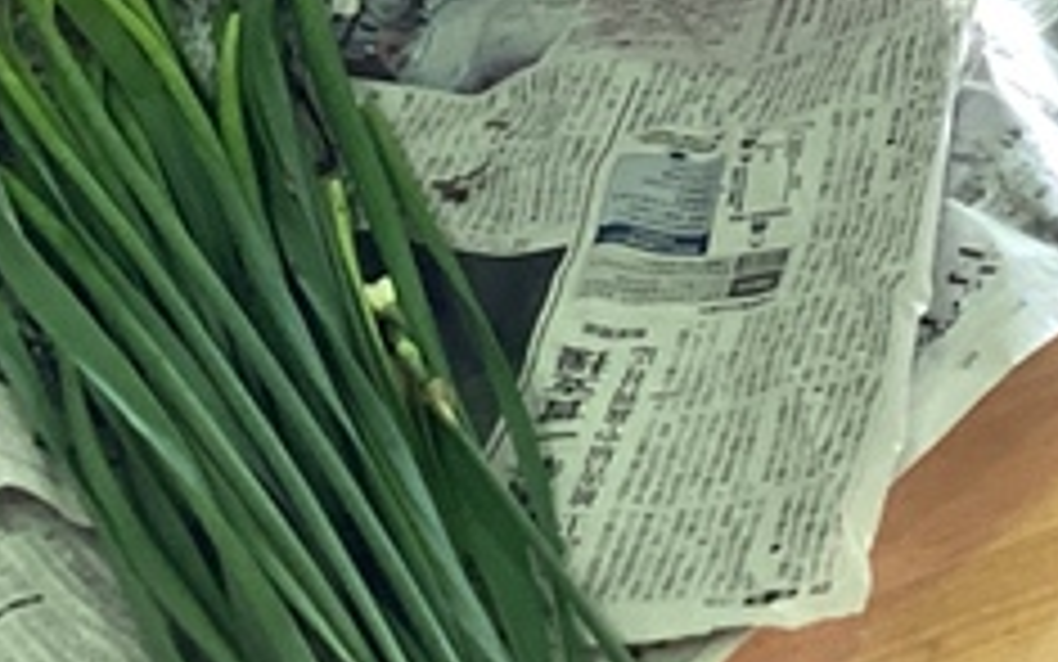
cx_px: 608
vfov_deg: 9.1
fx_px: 4038
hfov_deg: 14.9
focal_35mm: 140
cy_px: -360
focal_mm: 3.3
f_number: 2.4
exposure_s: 1/60
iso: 125
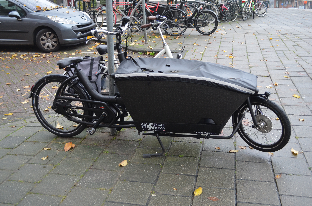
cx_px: 156
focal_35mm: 39
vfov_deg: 34.1
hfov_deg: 49.6
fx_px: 337
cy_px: 103
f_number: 4.2
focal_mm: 26
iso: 450
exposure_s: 1/60
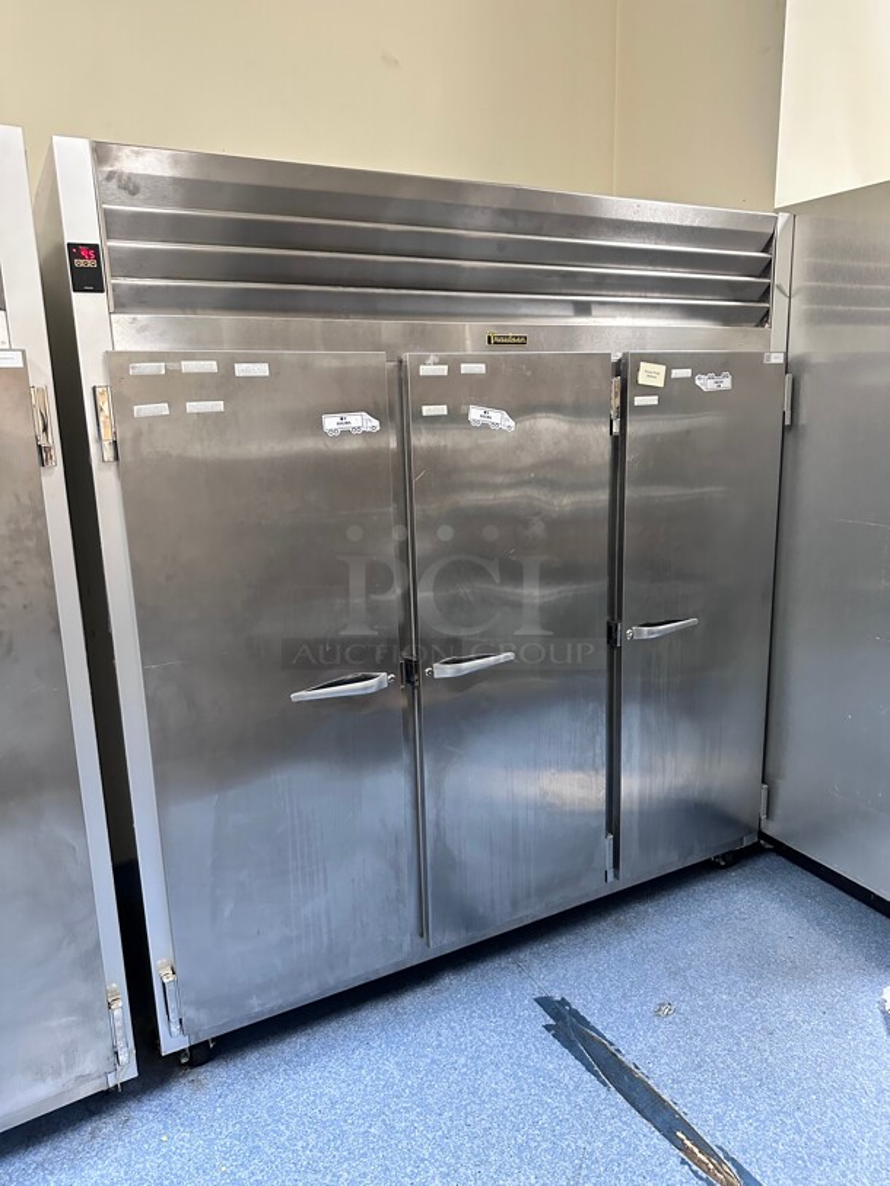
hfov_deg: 56.8
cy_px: 593
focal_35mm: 24
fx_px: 823
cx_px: 445
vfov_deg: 71.6
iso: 640
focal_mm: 6.86
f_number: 1.78
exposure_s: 1/60
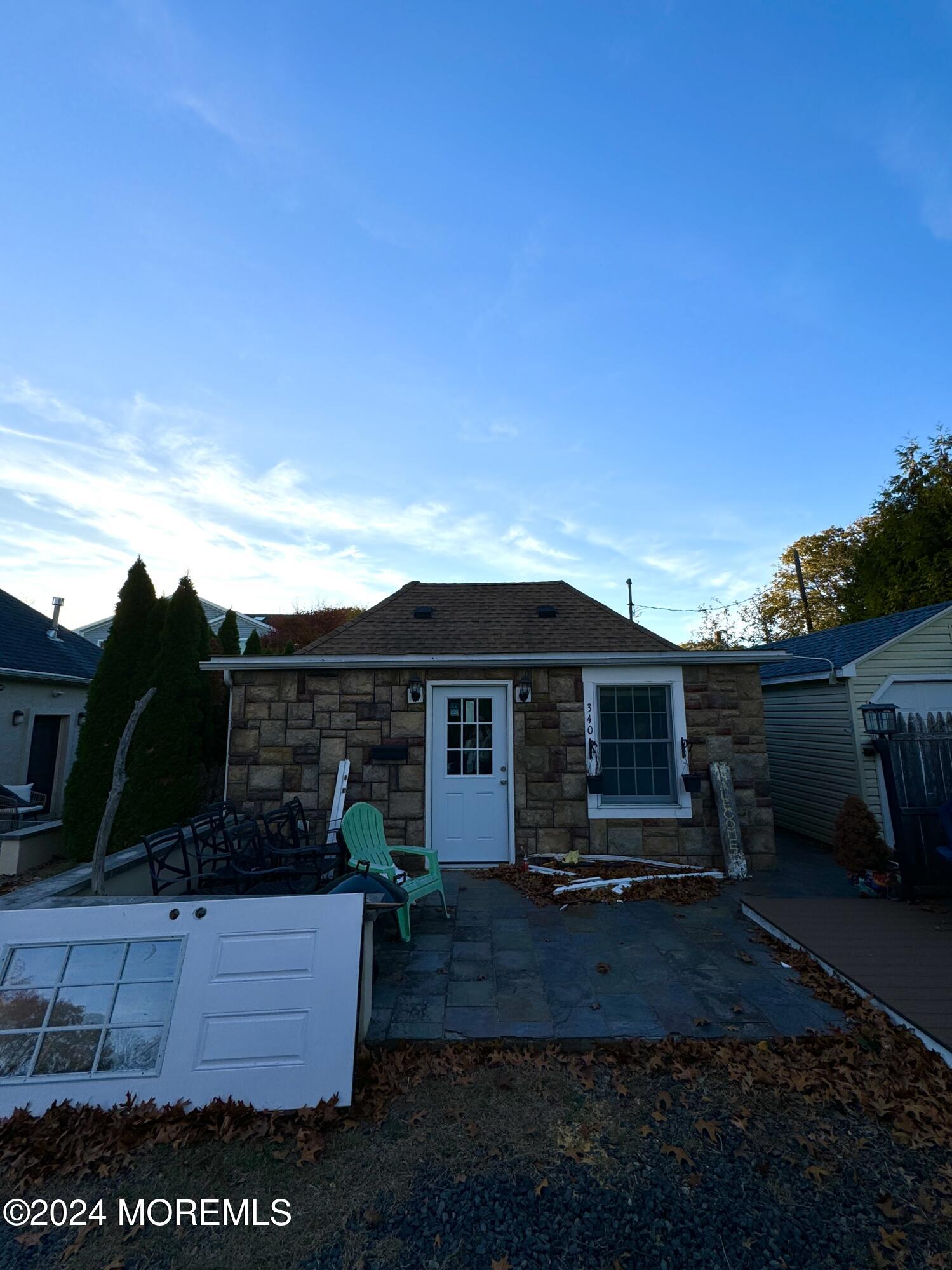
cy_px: 635
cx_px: 476
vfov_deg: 102.1
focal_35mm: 14
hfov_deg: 85.7
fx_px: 513
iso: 50
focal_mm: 2.22
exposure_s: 1/993
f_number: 2.2
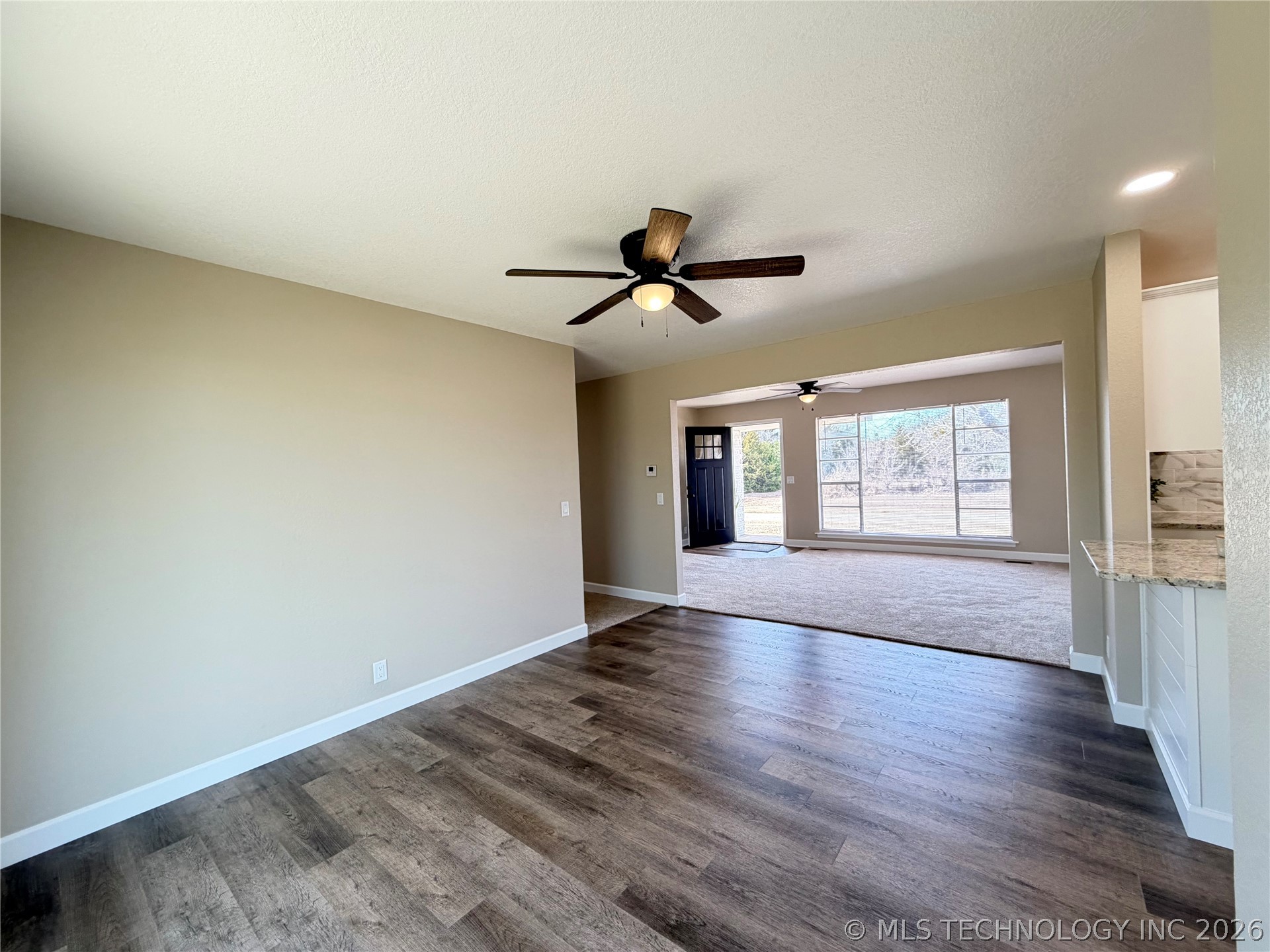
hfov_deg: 102.1
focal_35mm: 14
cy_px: 476
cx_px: 635
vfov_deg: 85.7
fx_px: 514
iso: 200
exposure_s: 1/120
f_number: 2.2
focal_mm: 2.22
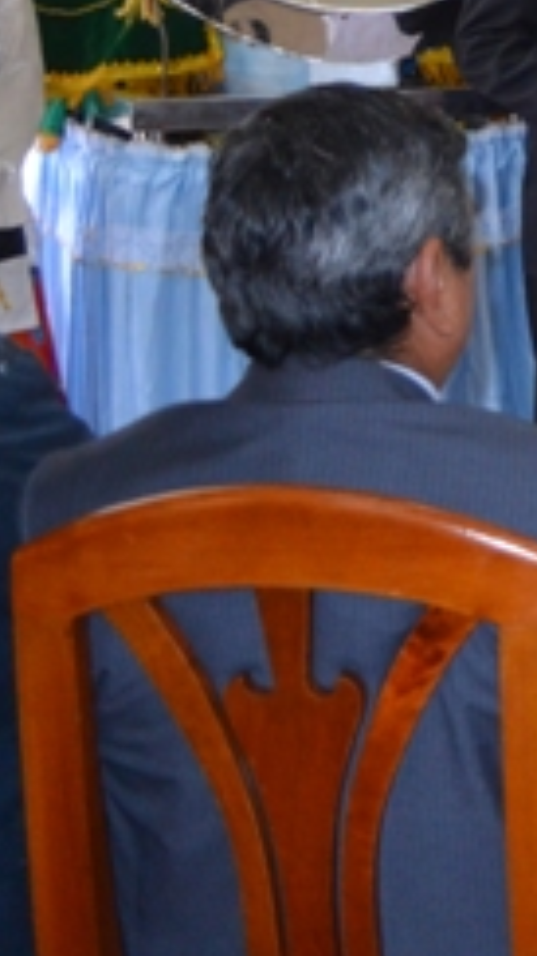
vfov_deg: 20.0
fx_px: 2611
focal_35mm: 103
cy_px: -33
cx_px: 1533
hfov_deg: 9.5
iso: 1100
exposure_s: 1/60
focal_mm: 20
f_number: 3.8
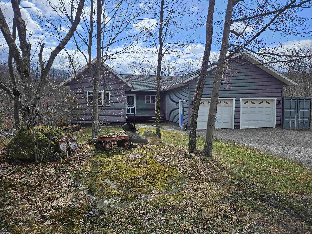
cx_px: 156
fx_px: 207
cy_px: 117
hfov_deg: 73.9
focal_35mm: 23
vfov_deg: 58.9
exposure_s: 1/2122
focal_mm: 5.4
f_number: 1.8
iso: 25
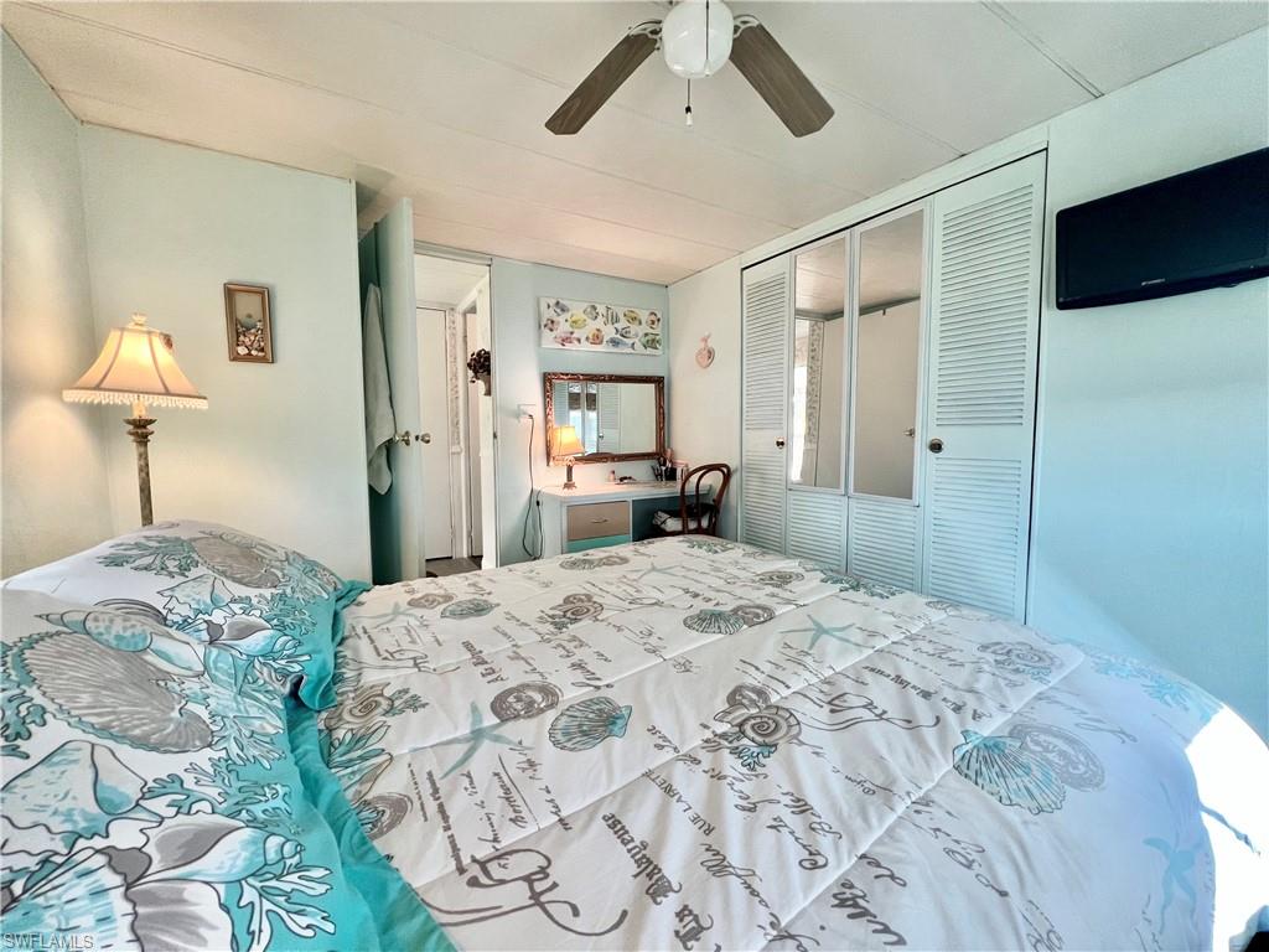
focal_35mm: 13
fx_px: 477
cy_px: 476
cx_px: 634
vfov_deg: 89.9
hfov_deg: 106.2
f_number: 1.8
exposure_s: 1/120
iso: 160
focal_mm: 1.57
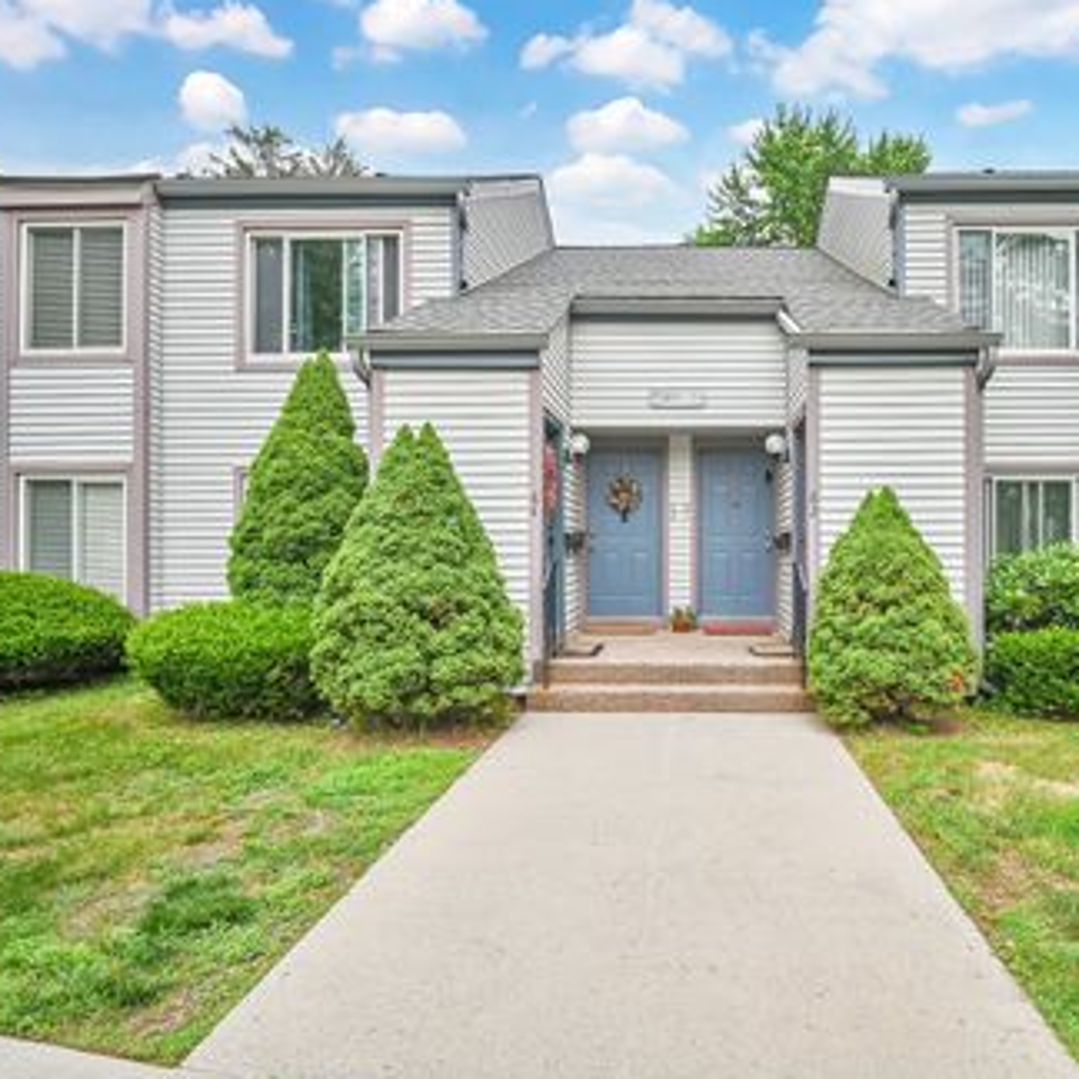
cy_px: 548
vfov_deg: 72.1
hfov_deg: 70.9
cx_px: 676
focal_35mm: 21
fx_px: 741
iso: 400
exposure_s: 1/500
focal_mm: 16
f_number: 8
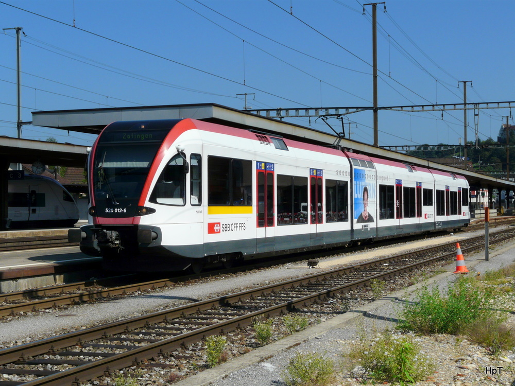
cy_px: 193
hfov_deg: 30.3
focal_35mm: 64
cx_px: 258
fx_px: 952
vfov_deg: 22.9
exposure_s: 1/500
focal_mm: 10.5
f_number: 7.1
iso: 100
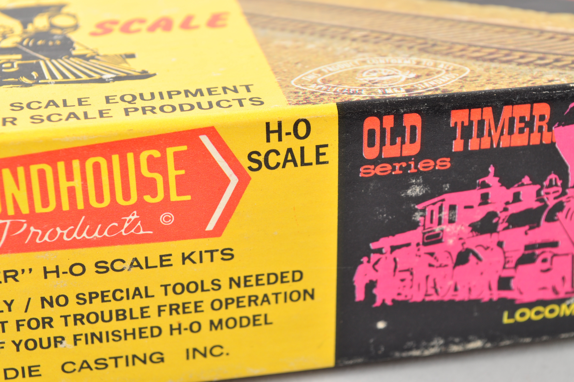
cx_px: 287
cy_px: 191
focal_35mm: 82
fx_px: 1314
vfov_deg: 16.5
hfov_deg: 24.6
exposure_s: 1/100
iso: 160
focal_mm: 55
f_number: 10
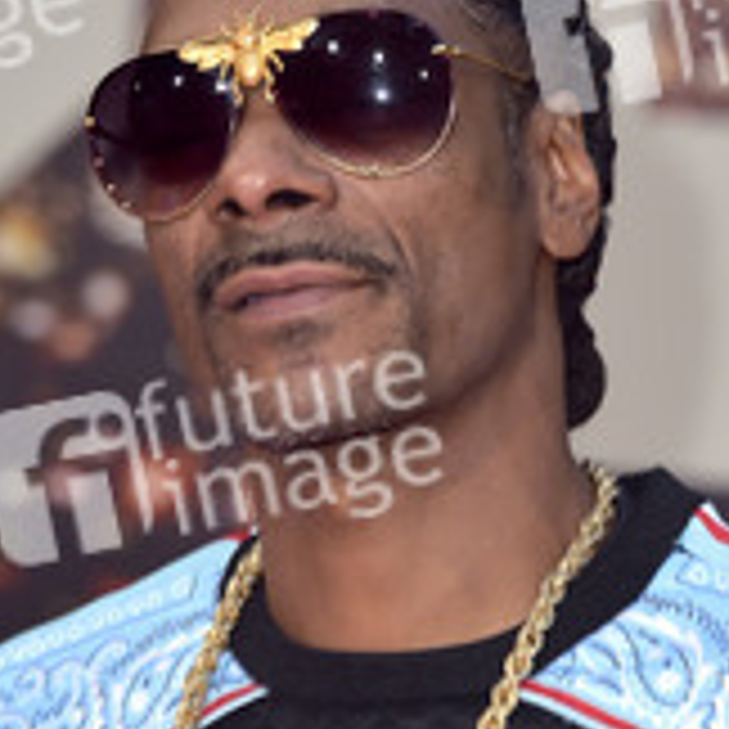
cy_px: 684
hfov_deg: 4.0
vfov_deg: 4.0
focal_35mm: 442
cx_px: 344
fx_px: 10531
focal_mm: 210
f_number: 7.1
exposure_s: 1/250
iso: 800
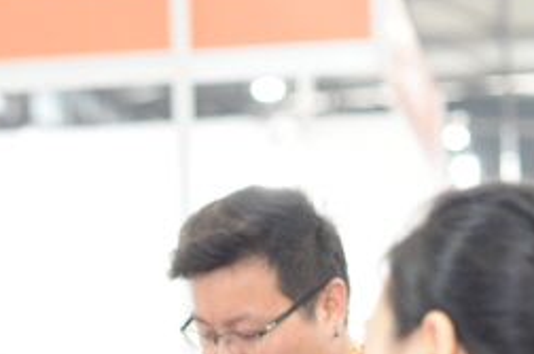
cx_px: -95
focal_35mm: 139
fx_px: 2058
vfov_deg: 9.7
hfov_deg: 14.4
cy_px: 372
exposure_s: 1/100
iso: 3200
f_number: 2.2
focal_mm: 50
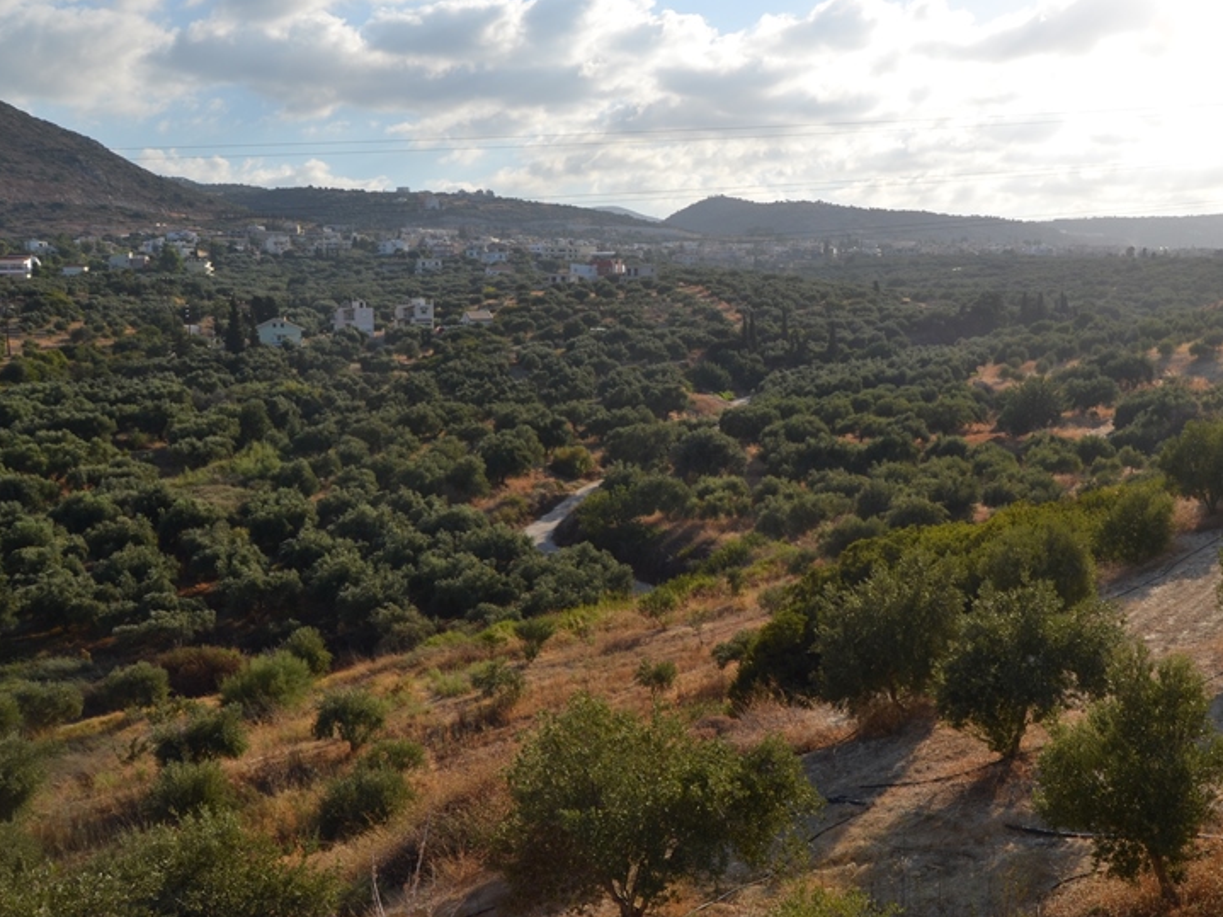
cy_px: 430
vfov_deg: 38.6
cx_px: 856
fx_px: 1307
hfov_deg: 48.9
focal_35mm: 37
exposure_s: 1/200
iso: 100
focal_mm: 18
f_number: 11
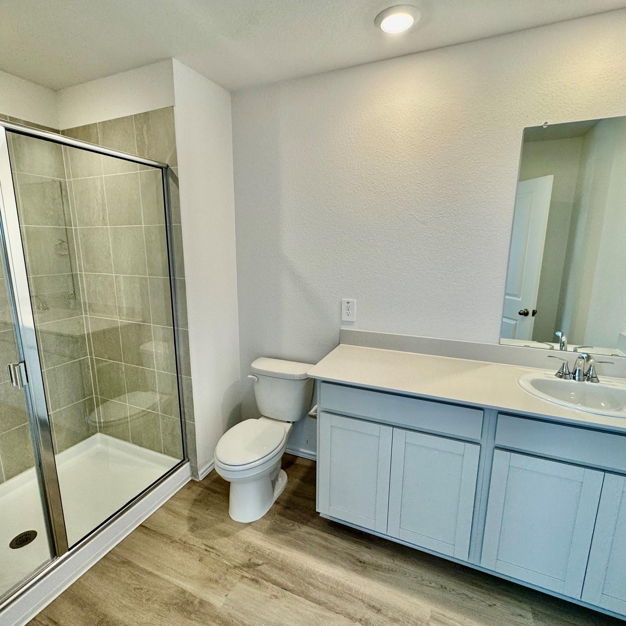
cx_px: 300
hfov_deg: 83.9
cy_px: 310
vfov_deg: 84.0
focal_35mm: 17
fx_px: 348
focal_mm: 2.22
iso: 125
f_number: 2.2
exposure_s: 1/120
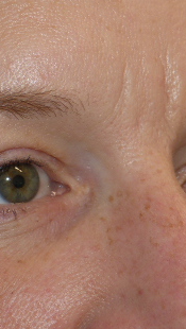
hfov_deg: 6.7
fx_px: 1591
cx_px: 134
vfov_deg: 11.8
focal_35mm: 182
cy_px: 195
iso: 100
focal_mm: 14.5
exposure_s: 1/80
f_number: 2.8
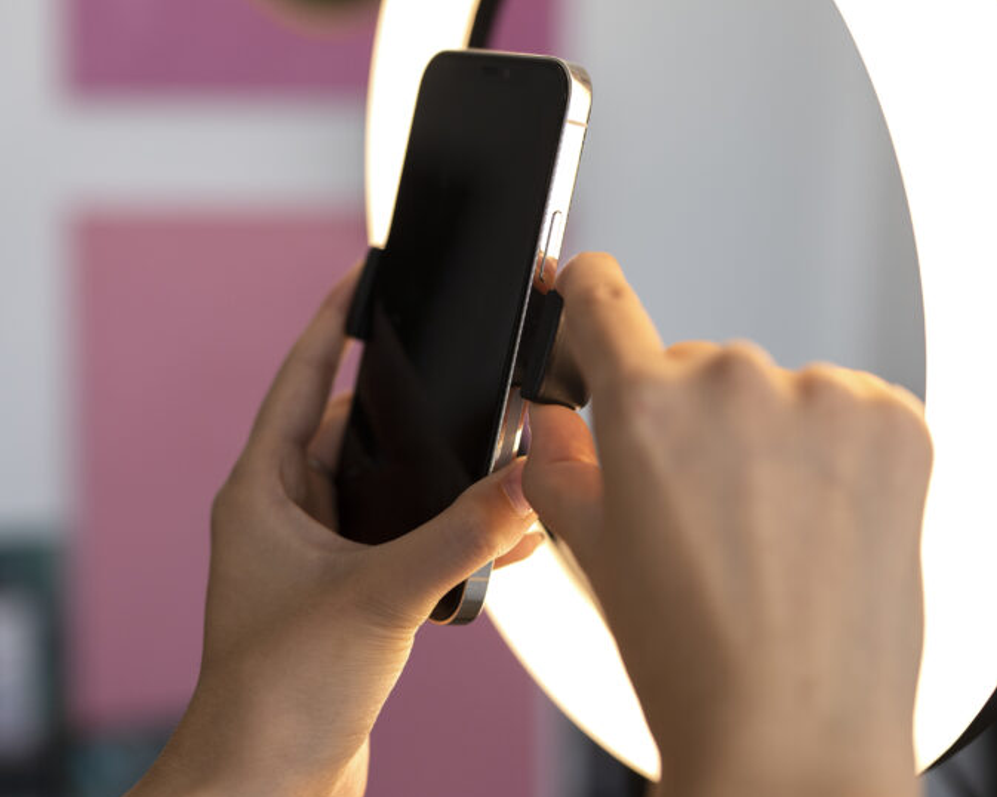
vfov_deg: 30.0
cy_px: 271
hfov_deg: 37.3
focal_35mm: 50
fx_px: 1475
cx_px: 494
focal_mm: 35
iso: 640
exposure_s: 1/800
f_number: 2
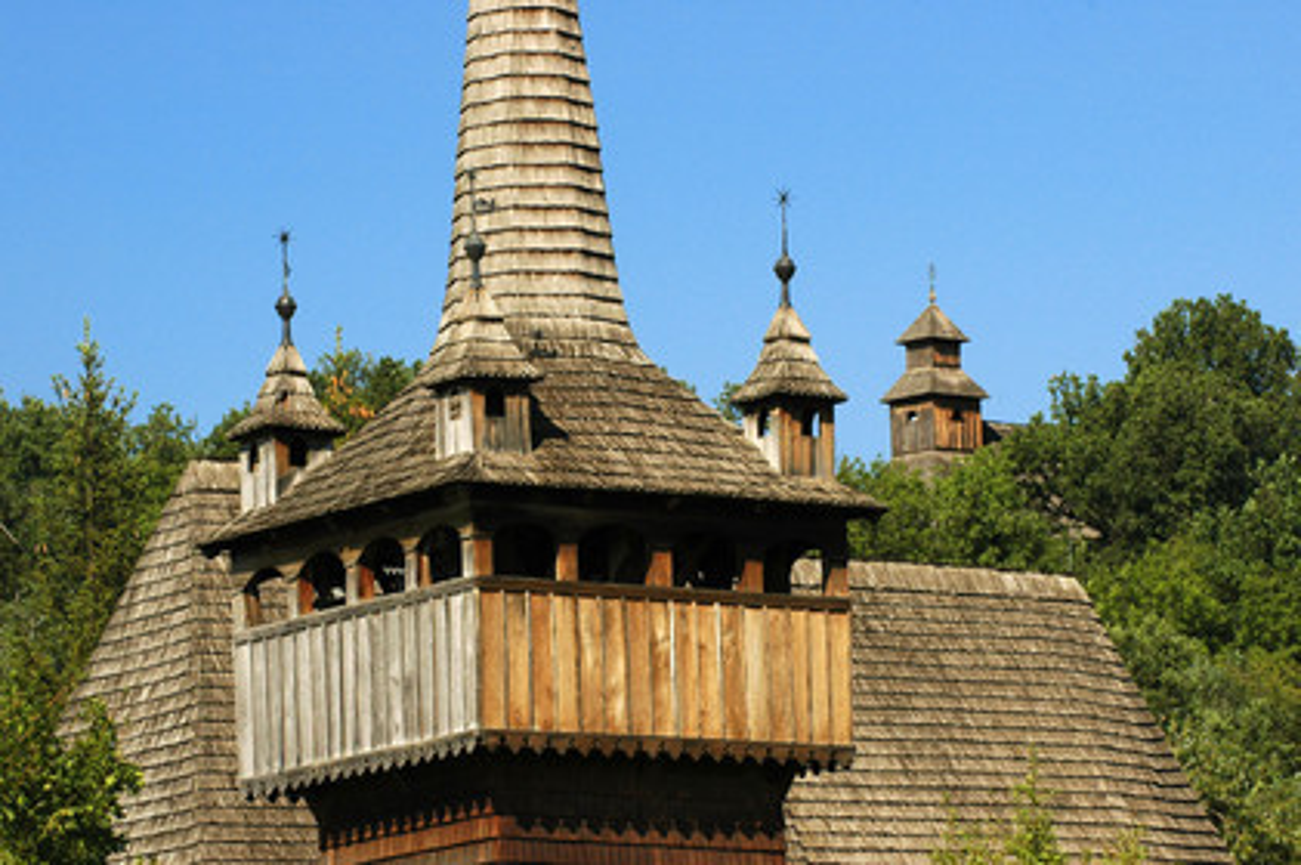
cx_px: 650
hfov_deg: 10.6
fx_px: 7041
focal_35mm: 195
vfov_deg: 7.0
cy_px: 432
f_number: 8
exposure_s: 1/160
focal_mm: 130
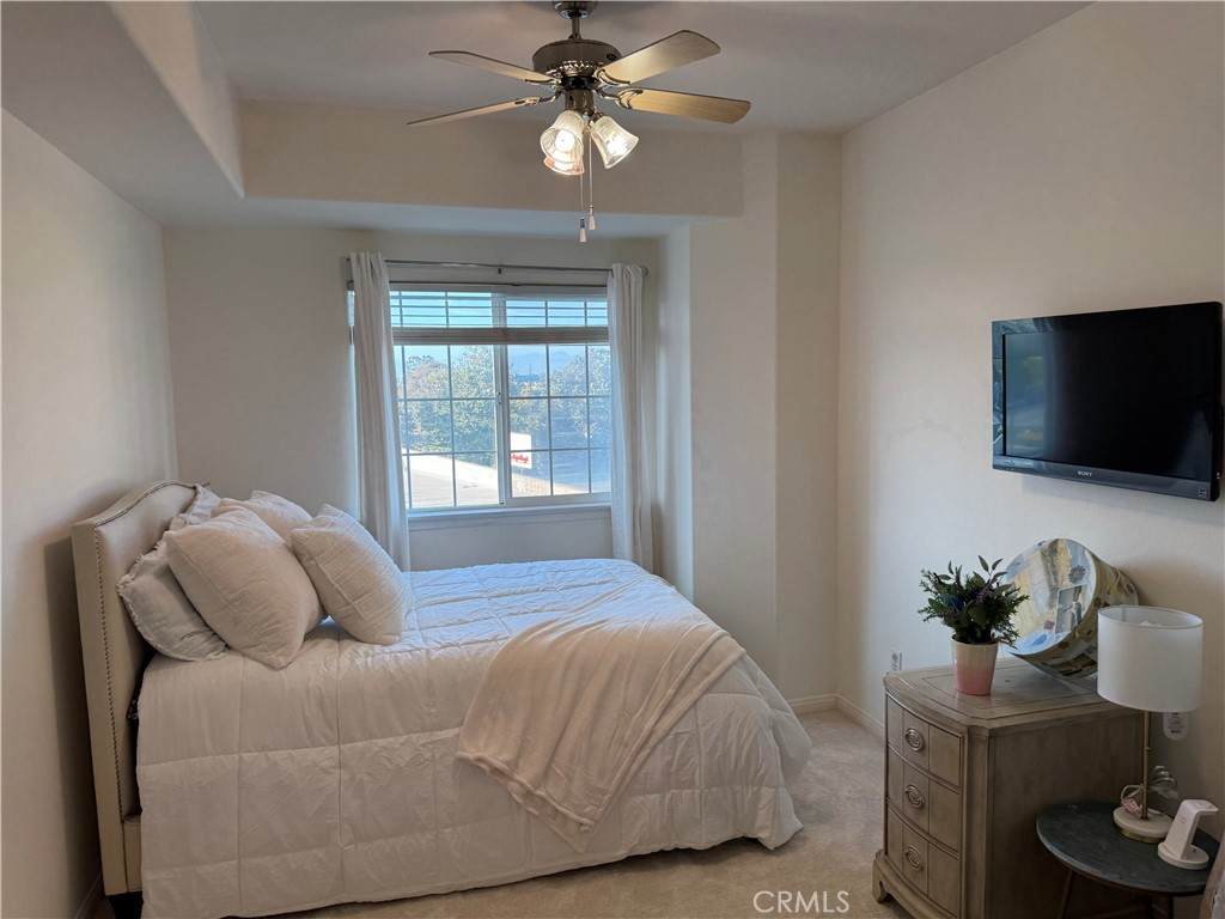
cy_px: 460
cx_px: 612
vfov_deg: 56.8
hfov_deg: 71.6
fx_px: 849
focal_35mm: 24
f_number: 1.78
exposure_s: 1/166
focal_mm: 6.76
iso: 80
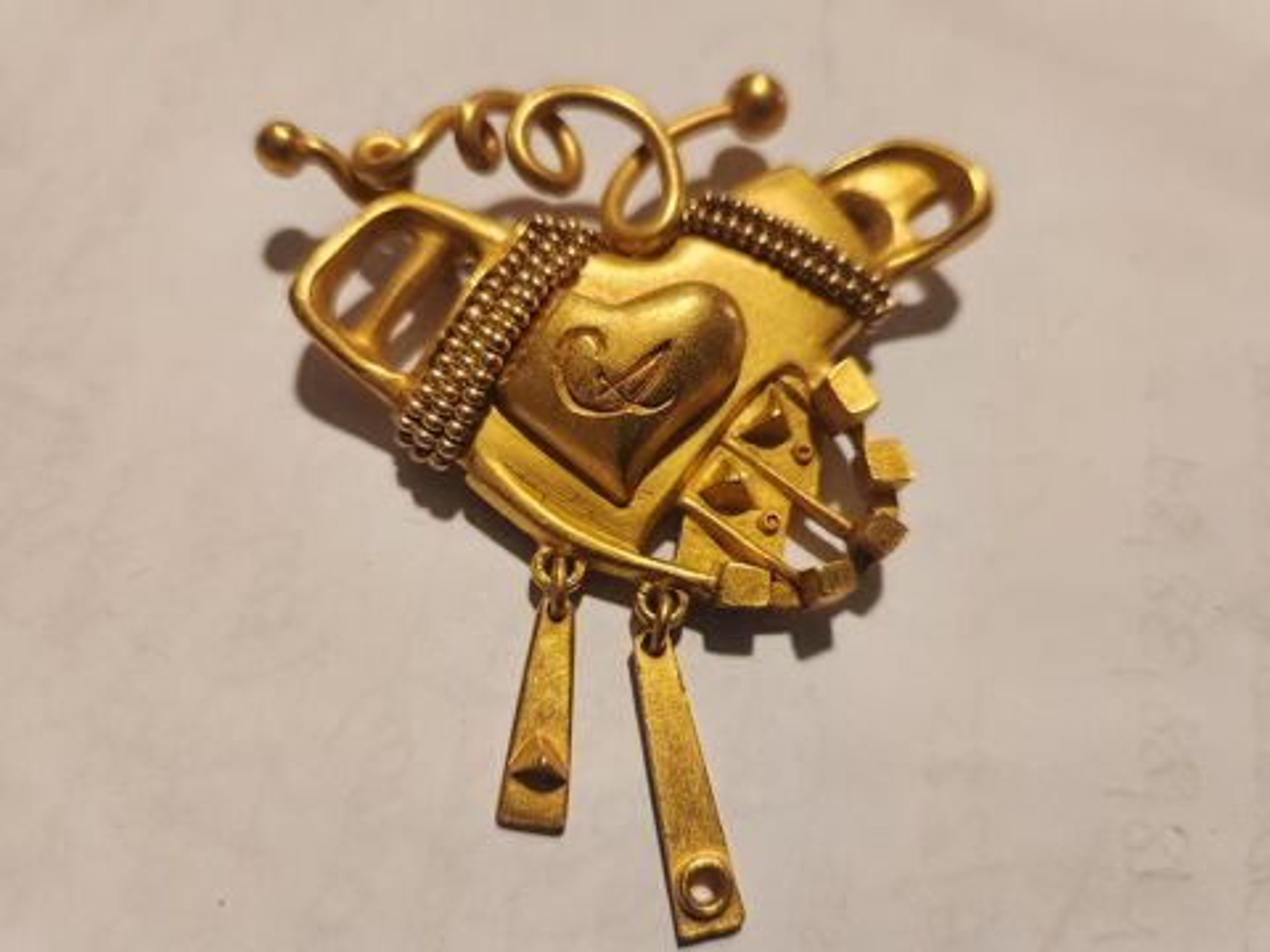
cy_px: 476
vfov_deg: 58.9
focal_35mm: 23
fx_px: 844
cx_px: 635
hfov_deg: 73.9
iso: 400
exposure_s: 1/100
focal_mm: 5.4
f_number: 1.8
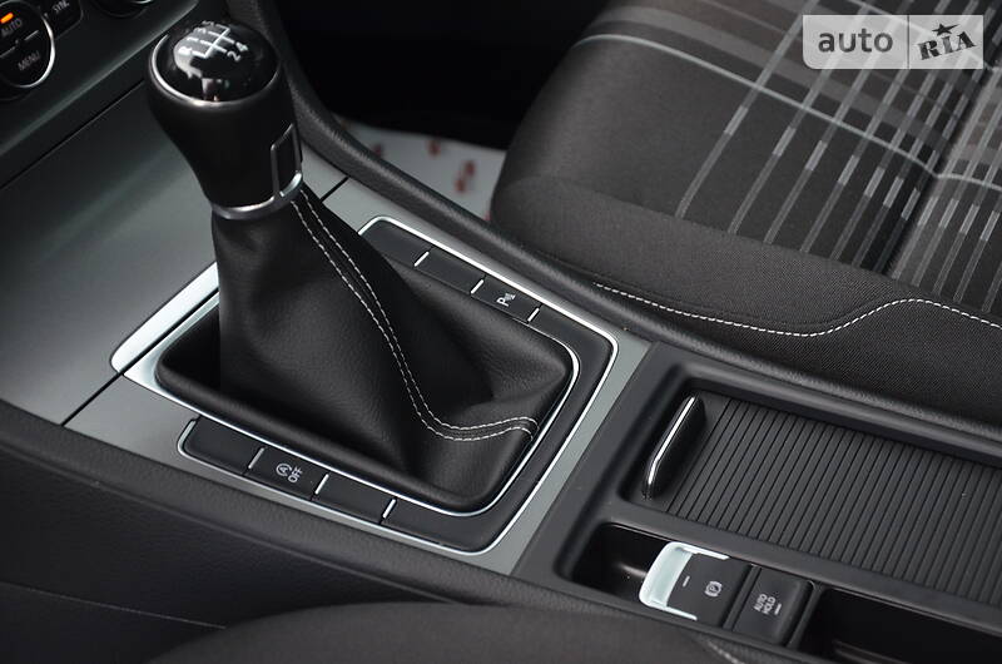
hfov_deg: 23.4
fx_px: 2417
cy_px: 332
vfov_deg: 15.6
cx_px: 501
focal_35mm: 87
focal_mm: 58
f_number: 5
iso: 1100
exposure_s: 1/30
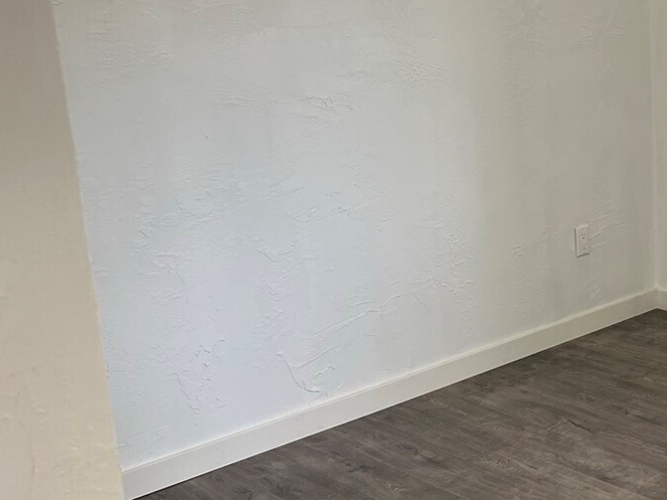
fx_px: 1194
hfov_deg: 29.1
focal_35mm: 62
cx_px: 674
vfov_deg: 23.6
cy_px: 250
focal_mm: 5.7
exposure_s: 1/120
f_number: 1.5
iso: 80
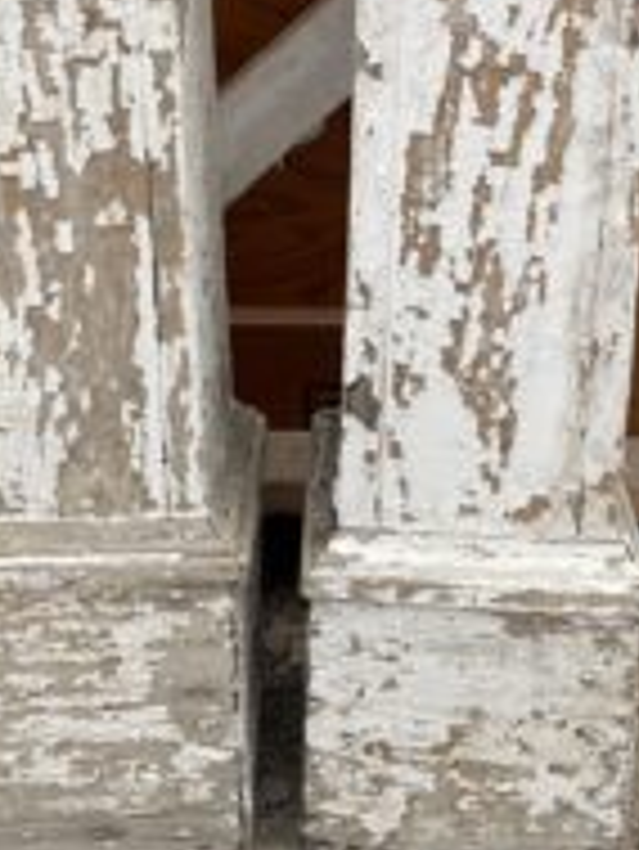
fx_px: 1352
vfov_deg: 33.3
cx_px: 302
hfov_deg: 26.6
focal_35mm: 55
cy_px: 108
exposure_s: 1/161
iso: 32
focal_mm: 4.2
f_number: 1.6
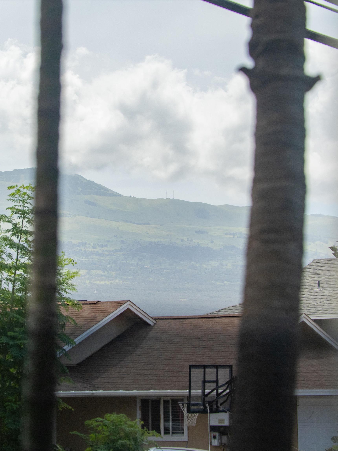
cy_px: 226
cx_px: 94
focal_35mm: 179
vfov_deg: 11.0
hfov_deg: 8.3
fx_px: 2330
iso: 400
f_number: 5.6
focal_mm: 67
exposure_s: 1/800
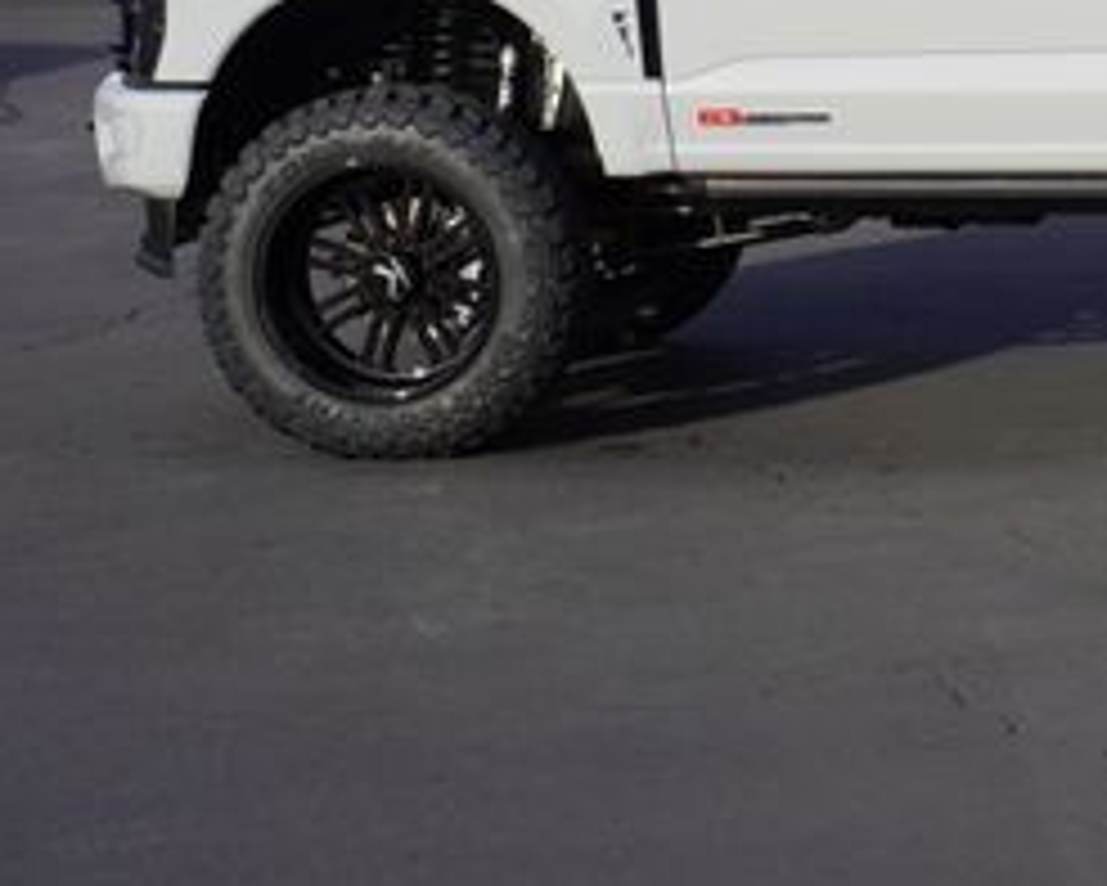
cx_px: 1426
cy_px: 54
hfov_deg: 16.5
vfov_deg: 13.9
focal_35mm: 110
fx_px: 3605
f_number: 10
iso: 100
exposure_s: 1/125
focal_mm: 30
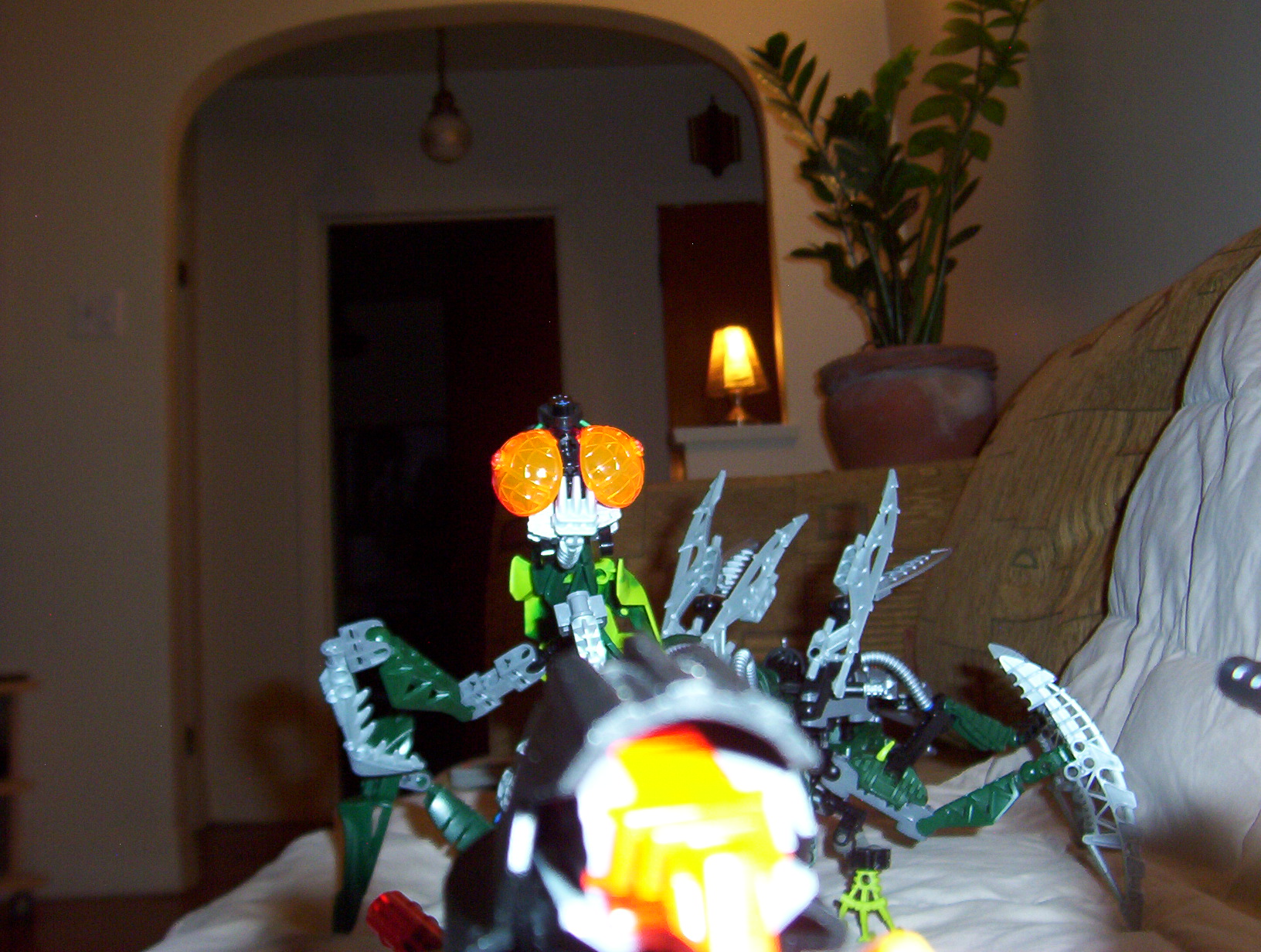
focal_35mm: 36
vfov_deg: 39.8
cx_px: 630
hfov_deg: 51.2
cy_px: 476
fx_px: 1315
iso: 140
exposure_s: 1/30
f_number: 2.76
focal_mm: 5.54
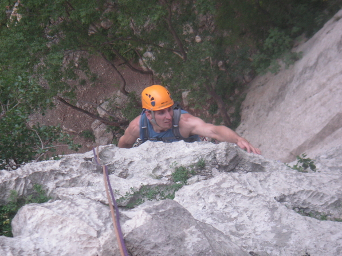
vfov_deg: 12.5
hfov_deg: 16.7
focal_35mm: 118
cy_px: 121
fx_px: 1165
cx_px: 159
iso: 100
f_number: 4
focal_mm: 18.3
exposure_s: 1/90
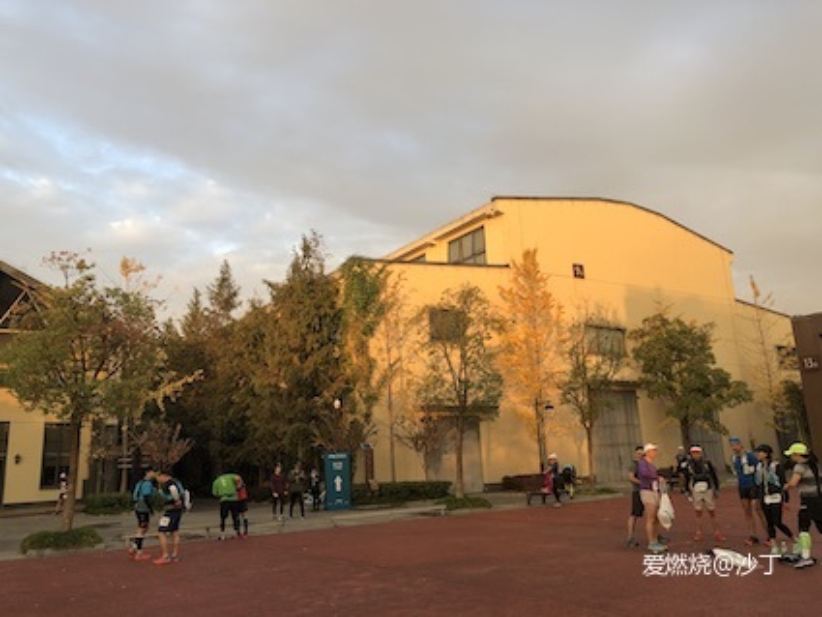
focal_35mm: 28
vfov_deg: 49.8
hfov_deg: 63.4
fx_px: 665
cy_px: 308
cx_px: 411
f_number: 1.8
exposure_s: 1/120
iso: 25
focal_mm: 3.99
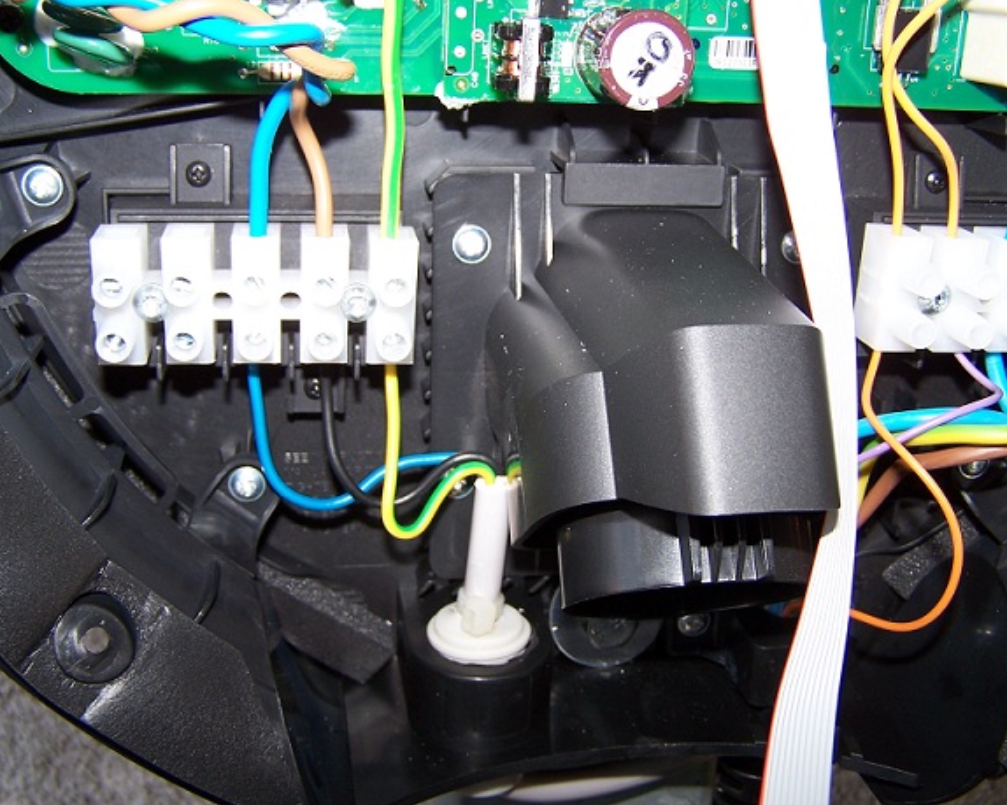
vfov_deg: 37.3
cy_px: 405
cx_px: 524
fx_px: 1192
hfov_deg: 45.8
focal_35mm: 40
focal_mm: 6.3
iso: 80
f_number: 2.8
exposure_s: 1/60
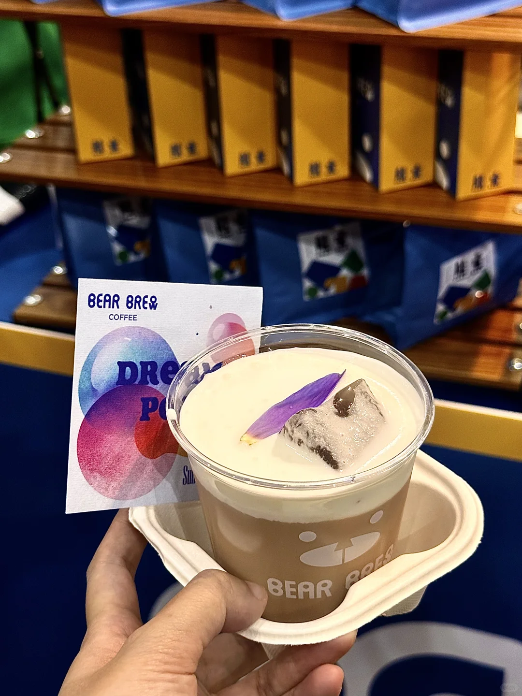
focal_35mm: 48
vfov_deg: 39.7
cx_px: 261
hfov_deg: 30.3
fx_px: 965
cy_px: 348
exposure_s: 1/50
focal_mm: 6.86
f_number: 1.78
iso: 125
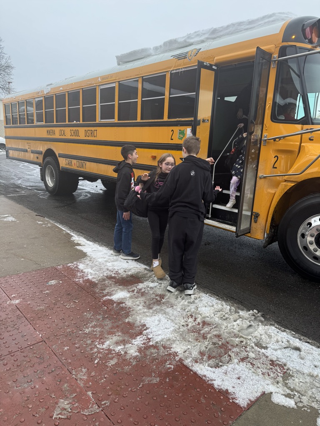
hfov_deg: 56.8
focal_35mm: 24
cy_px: 213
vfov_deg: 71.6
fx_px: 296
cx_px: 160
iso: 64
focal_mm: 6.76
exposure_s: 1/150
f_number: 1.78
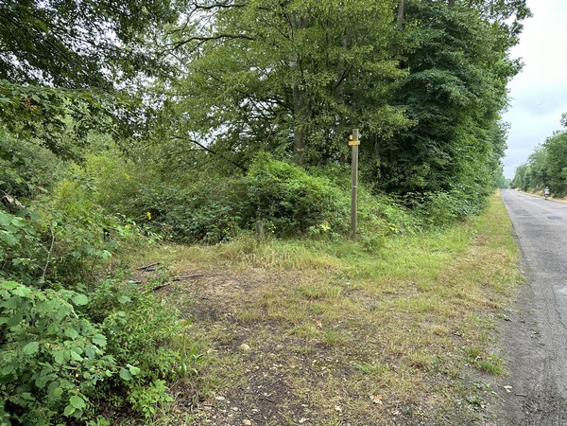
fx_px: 393
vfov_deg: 56.8
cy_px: 213
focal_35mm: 24
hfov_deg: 71.6
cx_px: 284
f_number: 1.78
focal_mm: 6.86
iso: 80
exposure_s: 1/390
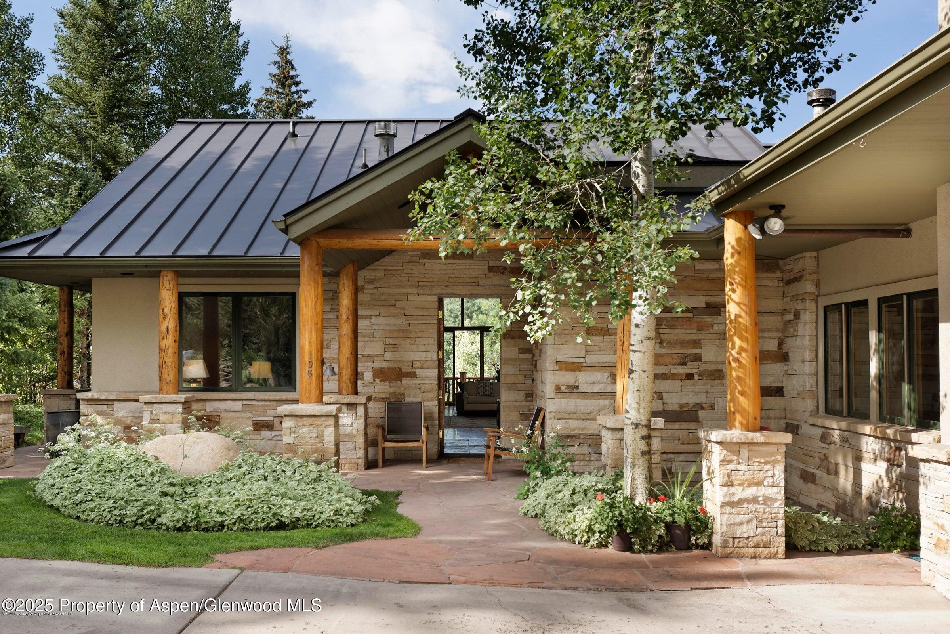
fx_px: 924
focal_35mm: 35
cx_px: 475
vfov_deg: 37.9
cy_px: 317
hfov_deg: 54.4
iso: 800
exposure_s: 1/800
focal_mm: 35
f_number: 7.1
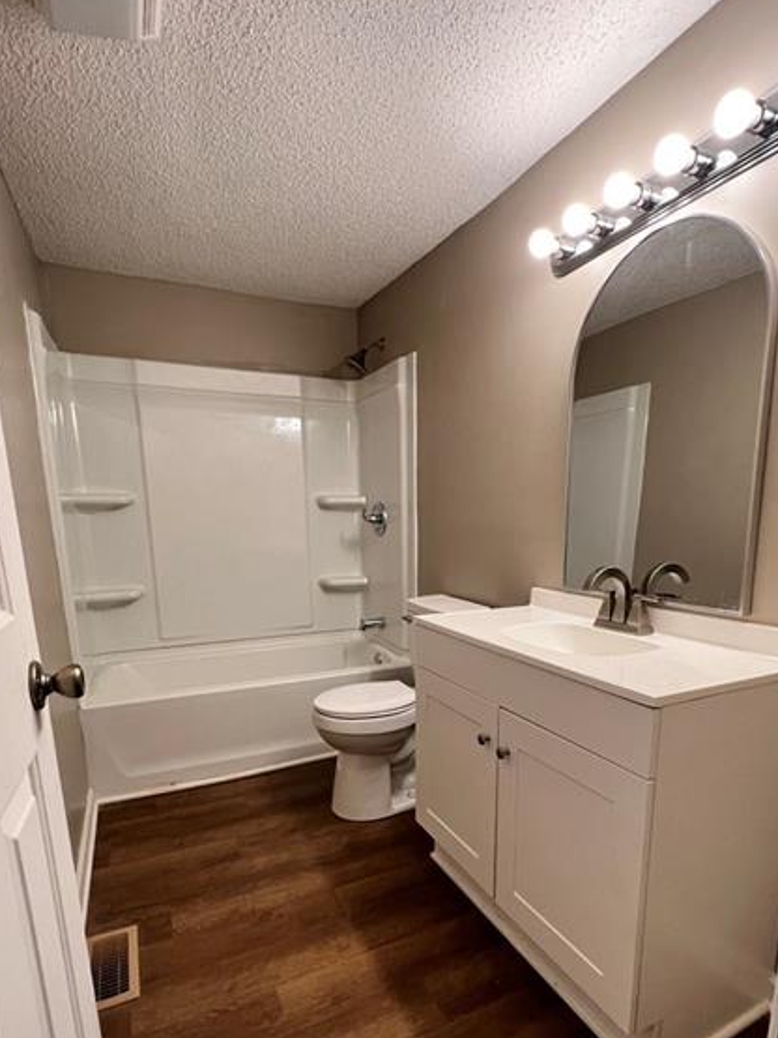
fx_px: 540
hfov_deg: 71.4
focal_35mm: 18
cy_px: 636
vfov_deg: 86.4
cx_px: 425
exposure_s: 1/120
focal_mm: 1.57
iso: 125
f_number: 1.8
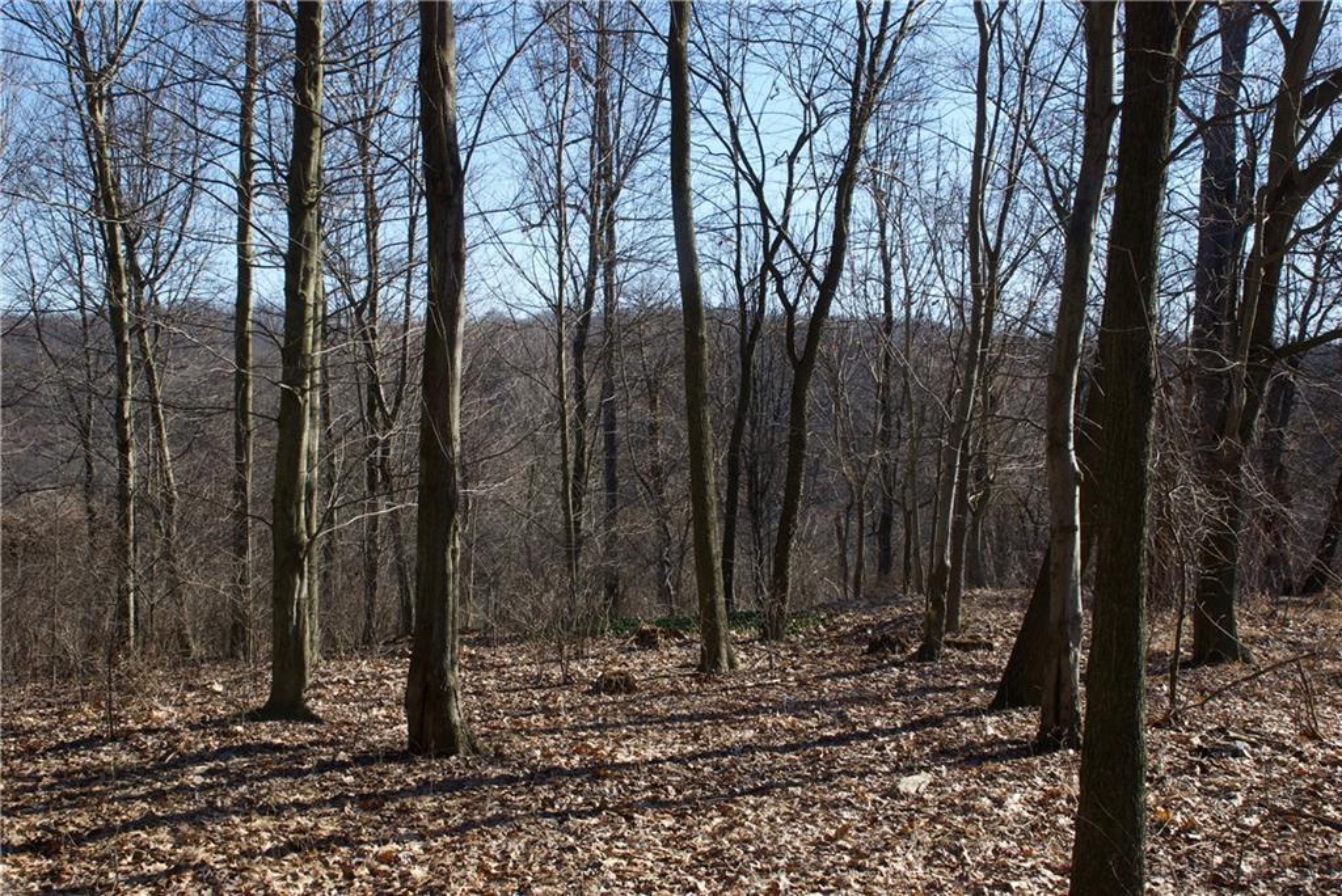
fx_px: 1566
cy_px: 448
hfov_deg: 46.4
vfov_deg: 31.9
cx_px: 671
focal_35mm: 42
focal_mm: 28
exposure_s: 1/125
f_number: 9
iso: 200
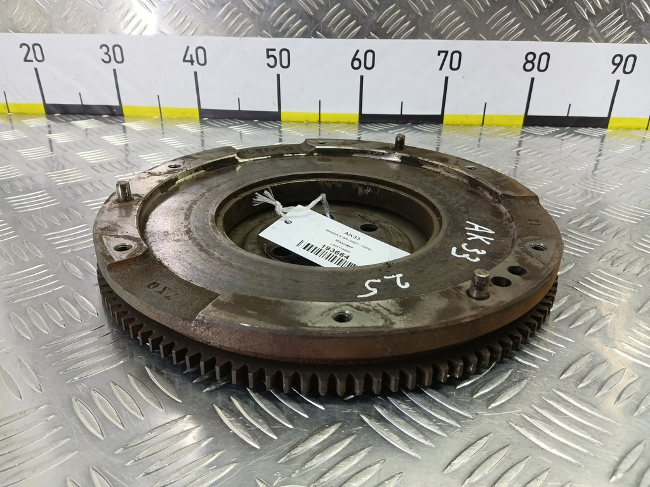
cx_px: 325
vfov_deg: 58.9
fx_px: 432
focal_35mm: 23
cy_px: 244
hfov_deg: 73.9
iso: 172
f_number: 1.6
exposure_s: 1/50
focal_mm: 4.11
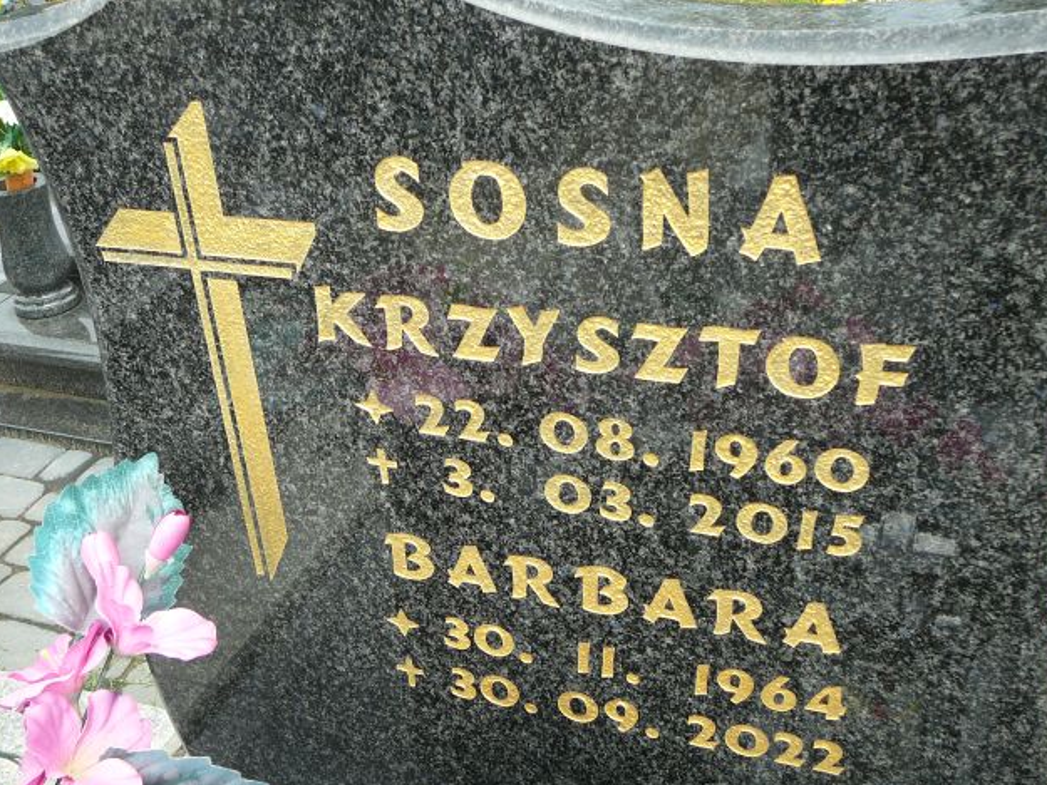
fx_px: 1271
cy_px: 398
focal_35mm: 42
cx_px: 526
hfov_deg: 44.8
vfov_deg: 34.4
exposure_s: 1/100
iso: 80
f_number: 3.1
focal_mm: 6.1
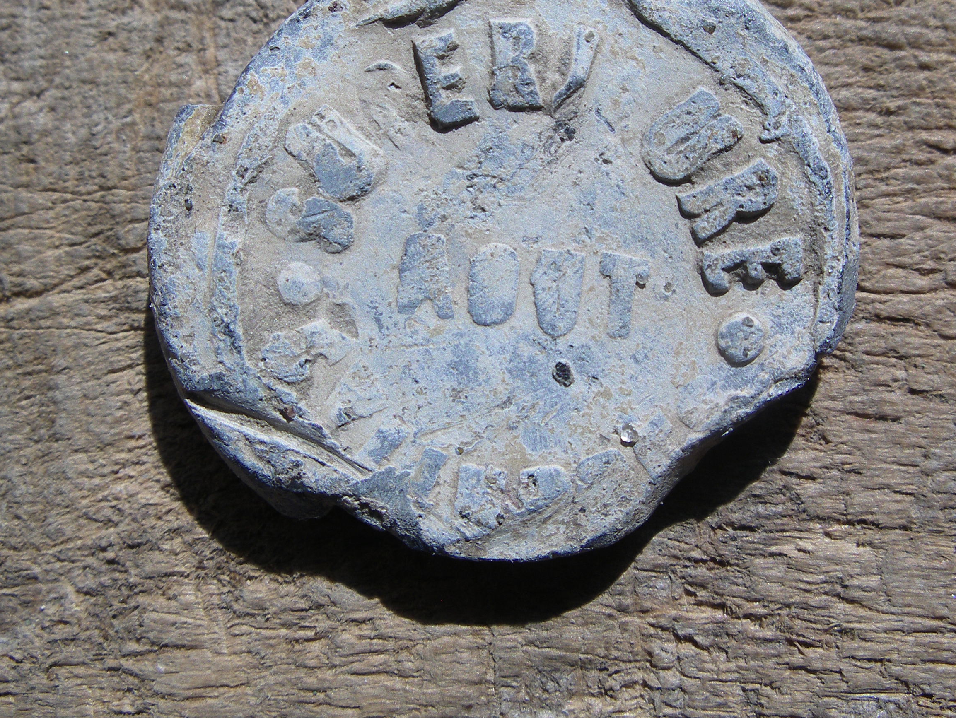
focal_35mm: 49
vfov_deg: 29.5
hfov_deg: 38.9
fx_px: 1354
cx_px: 471
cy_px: 246
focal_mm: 7.8
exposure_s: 1/320
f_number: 5.6
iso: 80
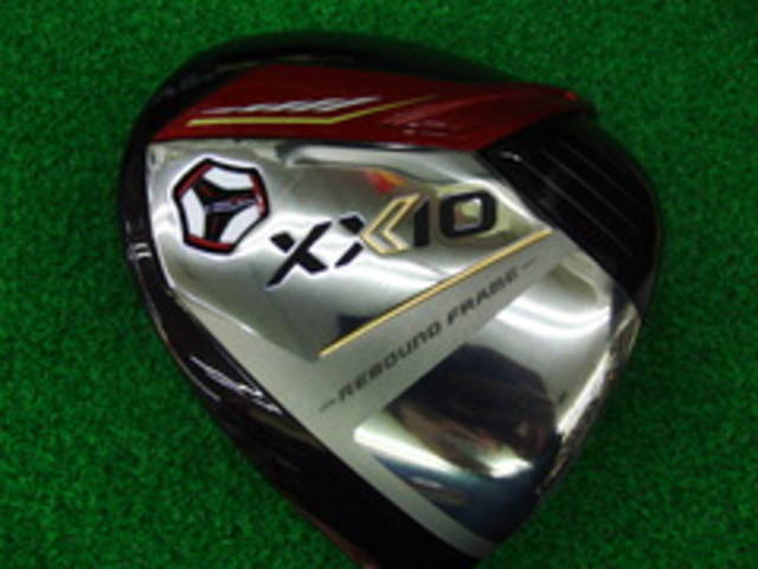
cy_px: 284
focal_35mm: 37
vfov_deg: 38.7
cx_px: 379
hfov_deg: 50.1
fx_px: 810
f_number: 3.6
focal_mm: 6.42
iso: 250
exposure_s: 1/80
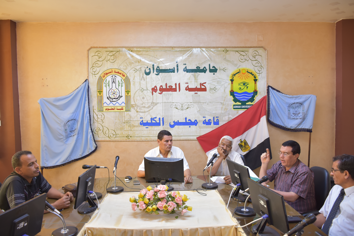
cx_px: 177
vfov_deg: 47.9
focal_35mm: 27
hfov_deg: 67.4
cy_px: 118
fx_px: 265
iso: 500
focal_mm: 18
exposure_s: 1/30
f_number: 3.5
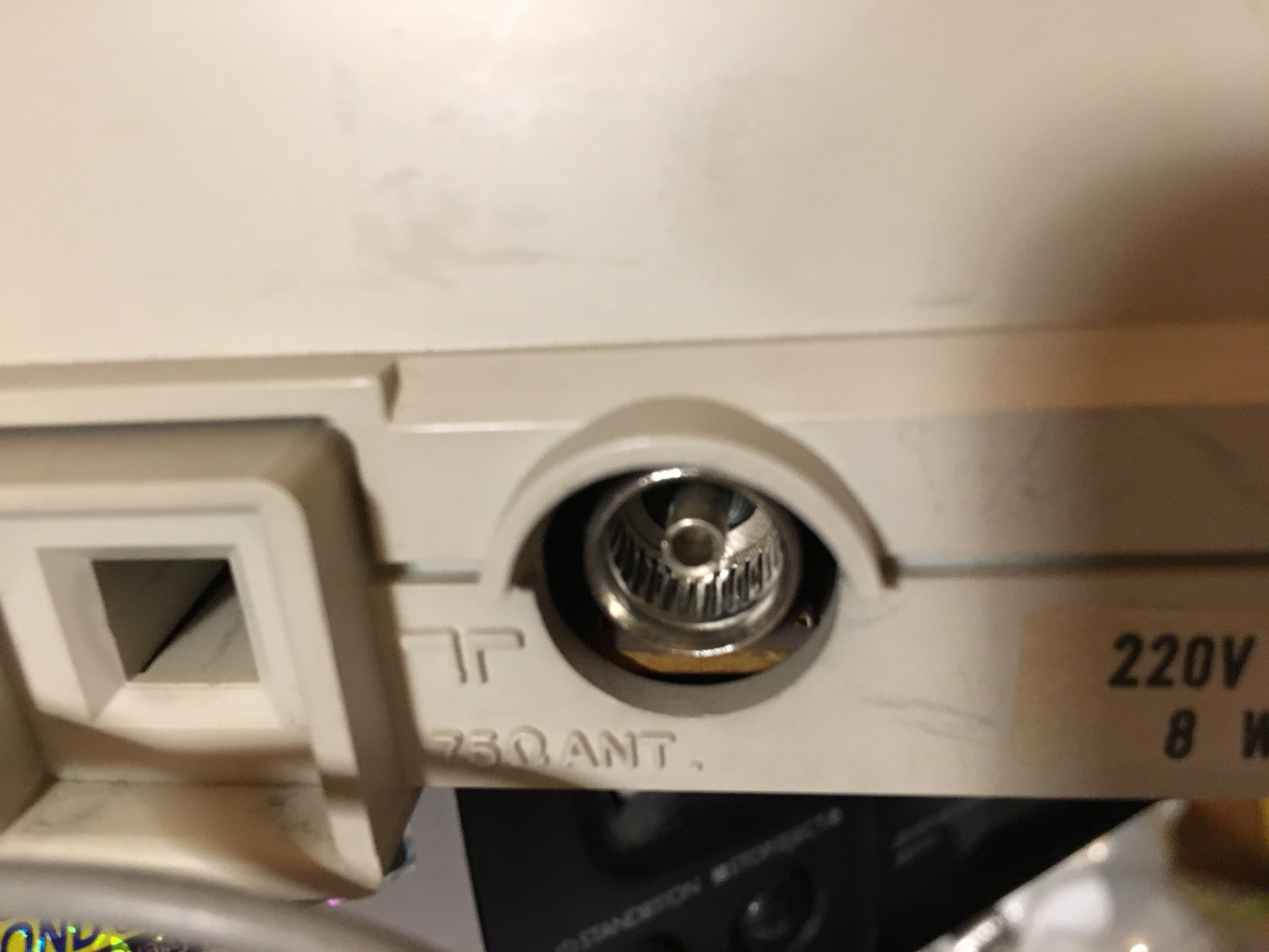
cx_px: 634
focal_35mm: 29
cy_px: 476
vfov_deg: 48.2
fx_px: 1063
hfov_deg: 61.7
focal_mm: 4.15
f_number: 2.2
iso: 400
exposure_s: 1/17
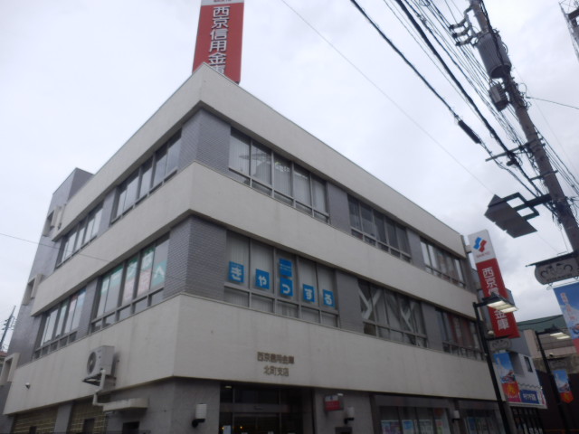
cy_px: 217
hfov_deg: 71.6
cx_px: 290
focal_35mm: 24
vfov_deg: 56.8
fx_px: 401
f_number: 3
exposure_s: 1/320
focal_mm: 4.2
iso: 80
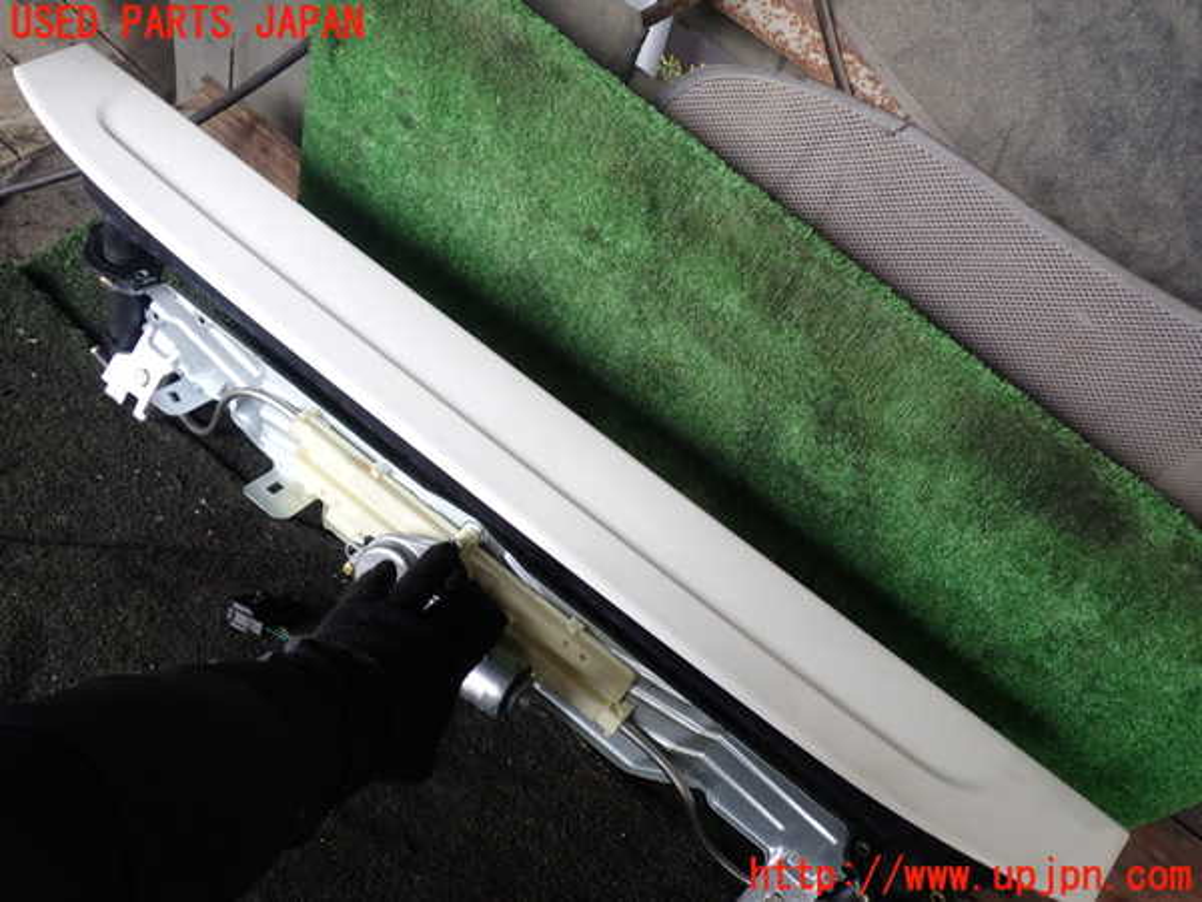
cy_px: 451
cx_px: 601
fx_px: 1042
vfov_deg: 46.8
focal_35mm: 30
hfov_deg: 60.0
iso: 125
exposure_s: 1/60
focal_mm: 5.4
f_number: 2.3
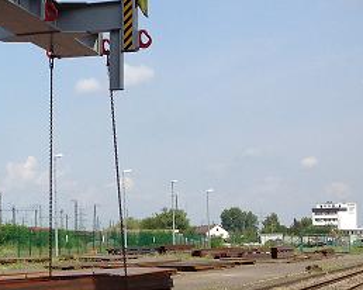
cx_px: -96
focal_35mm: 102
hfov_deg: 17.7
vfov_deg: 15.1
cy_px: 159
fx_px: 1095
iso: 50
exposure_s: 1/1466
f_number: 2.4
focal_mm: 4.12
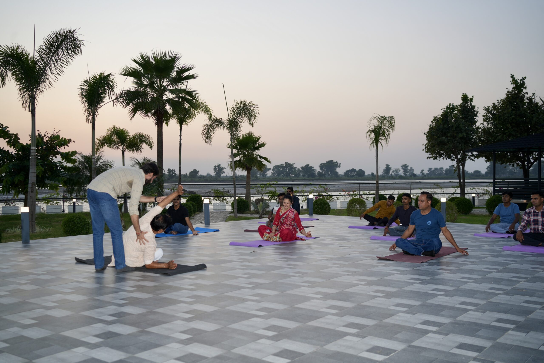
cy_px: 182
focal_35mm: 35
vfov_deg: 37.9
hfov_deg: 54.4
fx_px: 529
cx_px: 272
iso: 100
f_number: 4
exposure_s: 1/60
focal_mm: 35
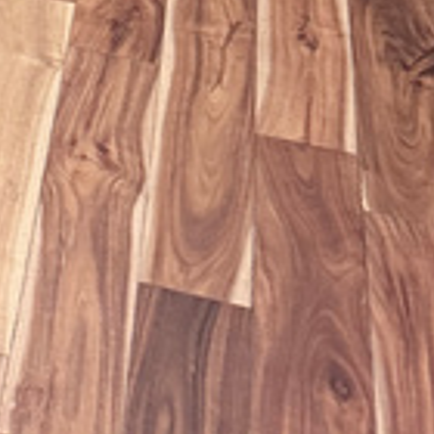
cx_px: -298
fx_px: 1645
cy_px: -611
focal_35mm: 116
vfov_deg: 12.0
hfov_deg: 13.7
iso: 250
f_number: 1.78
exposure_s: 1/60
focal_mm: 6.76
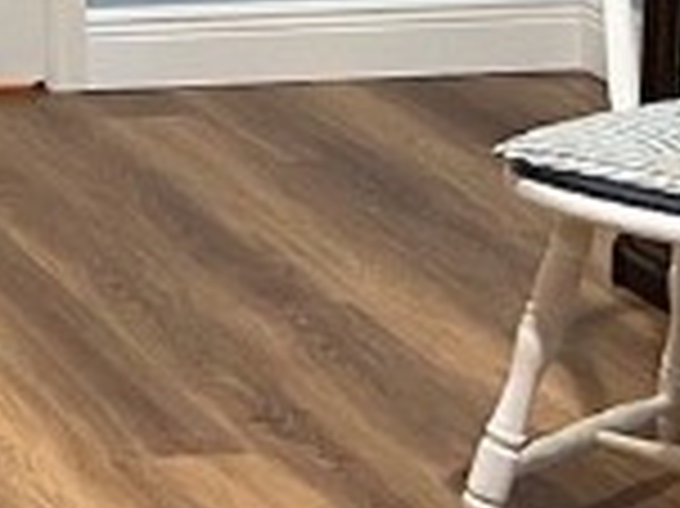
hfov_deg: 10.3
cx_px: -734
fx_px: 3455
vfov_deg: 8.0
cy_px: -539
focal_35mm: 176
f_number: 1.6
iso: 400
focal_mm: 5.1
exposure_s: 1/40
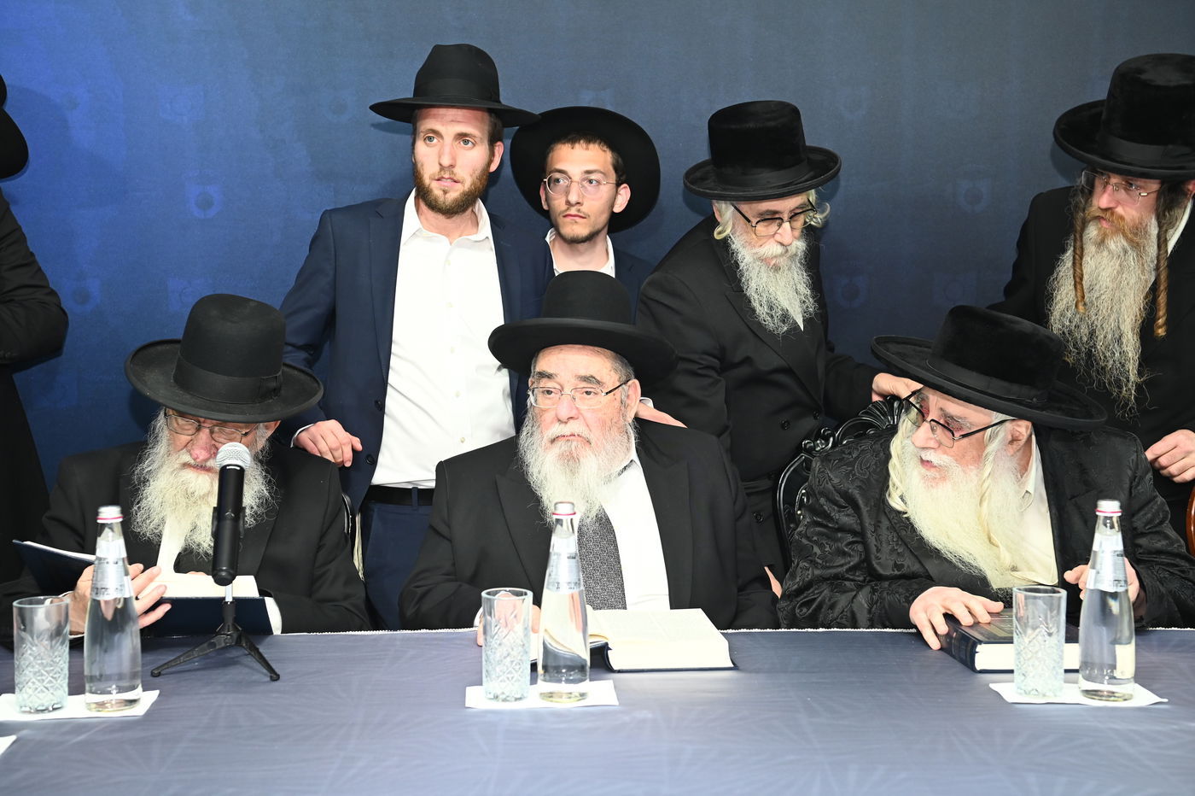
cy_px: 398
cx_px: 598
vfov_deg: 26.0
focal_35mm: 52
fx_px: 1725
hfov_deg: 38.2
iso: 1250
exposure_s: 1/200
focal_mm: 52
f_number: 4.5
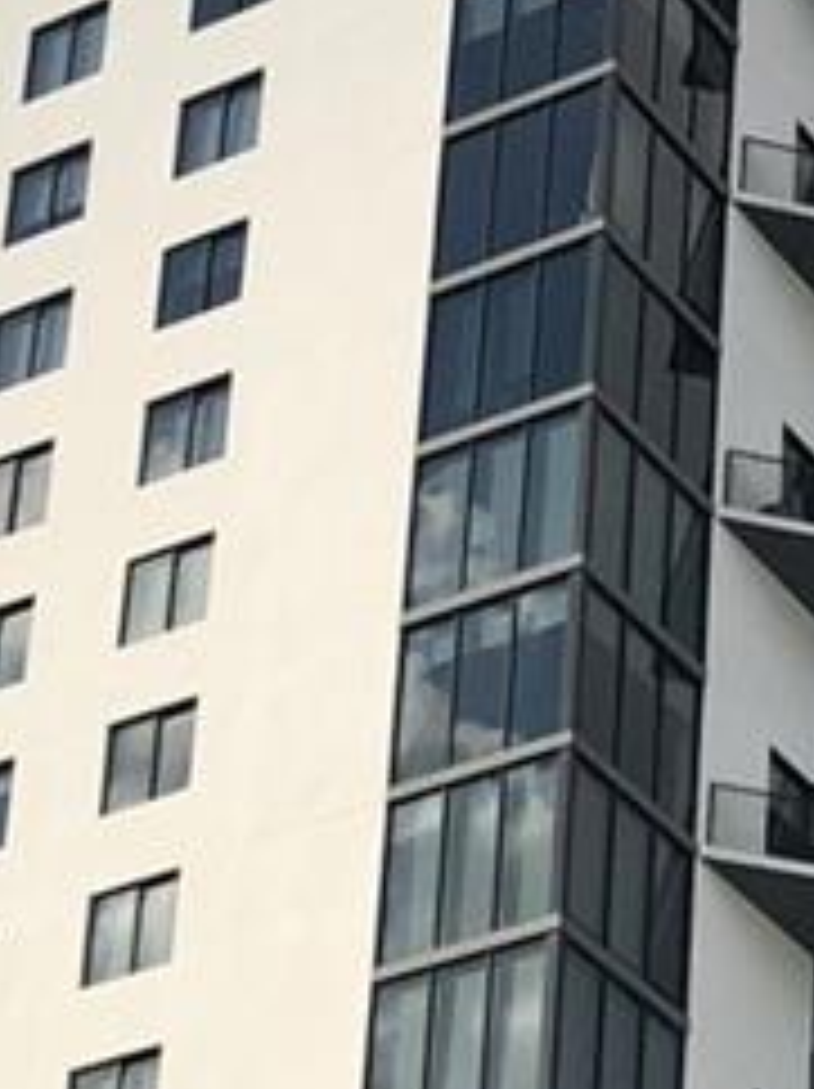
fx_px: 4366
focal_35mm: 139
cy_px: 1629
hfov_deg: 10.4
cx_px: 1151
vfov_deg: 13.4
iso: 20
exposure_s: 1/2208
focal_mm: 3.99
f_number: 1.8
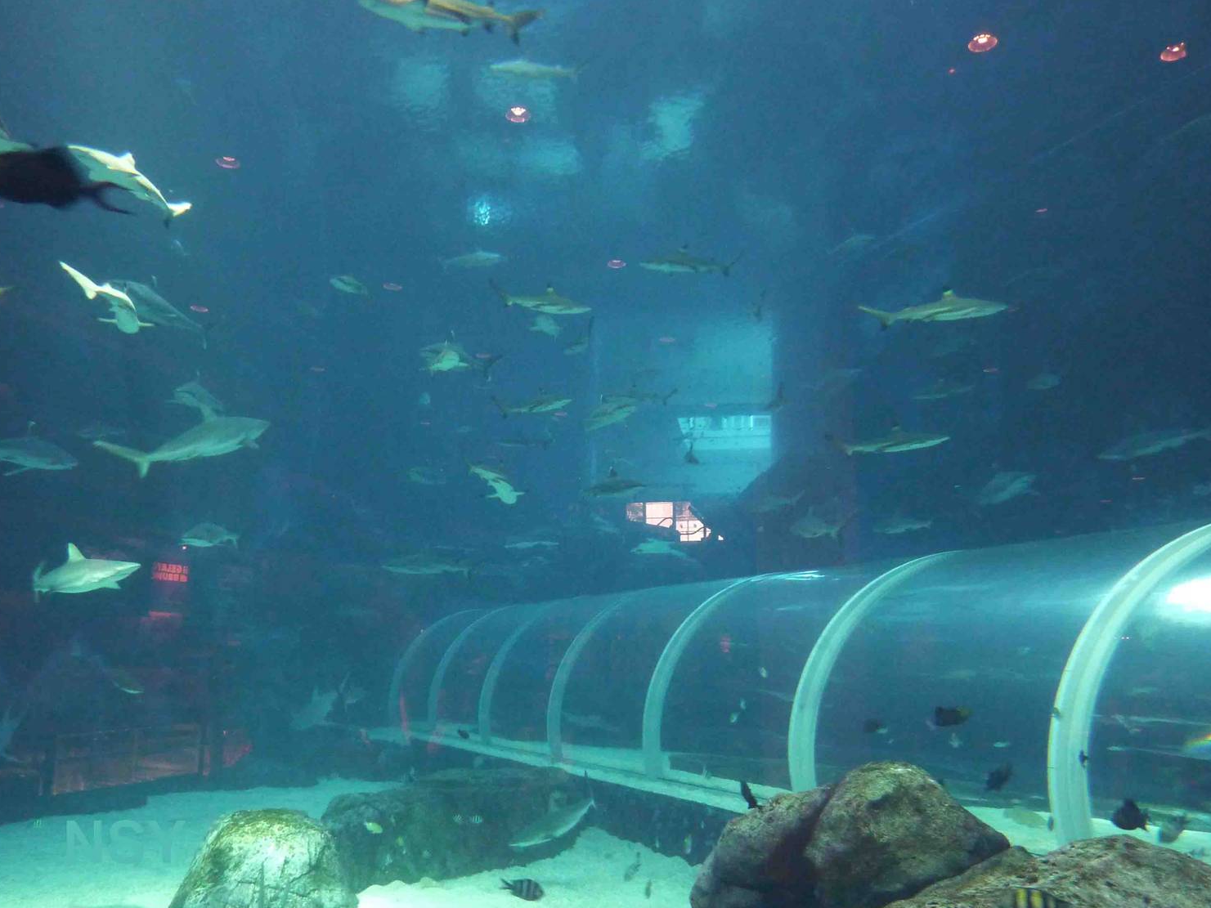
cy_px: 476
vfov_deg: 51.3
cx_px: 590
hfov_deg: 65.3
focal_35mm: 27
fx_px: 945
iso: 400
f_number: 3.3
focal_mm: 4.1
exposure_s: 1/25
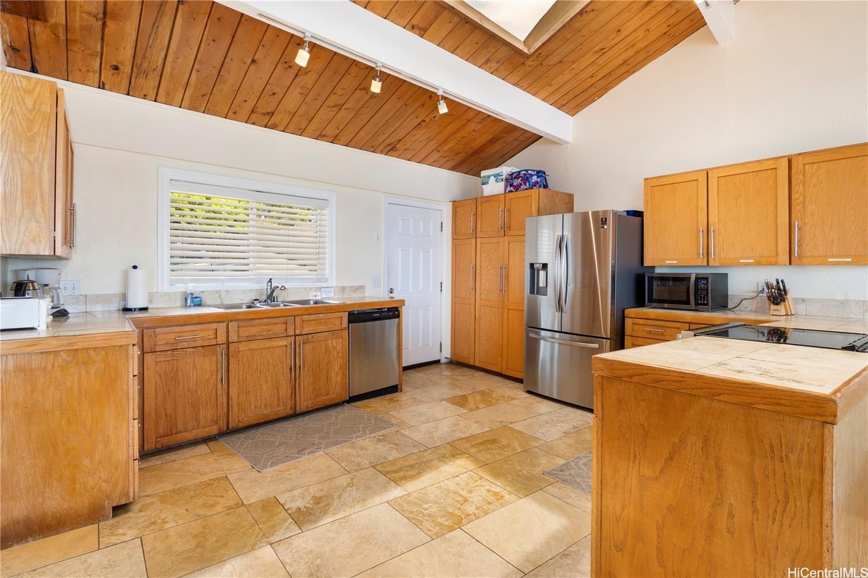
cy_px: 289
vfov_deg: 67.4
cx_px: 434
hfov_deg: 90.0
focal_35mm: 18
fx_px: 434
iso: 100
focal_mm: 12
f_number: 8
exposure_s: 1/60
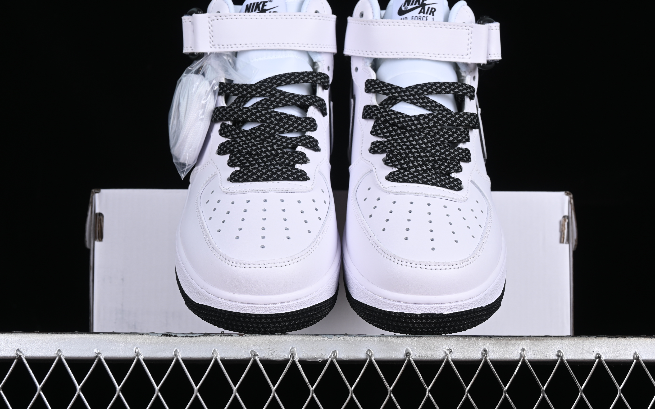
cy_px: 202
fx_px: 1374
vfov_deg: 16.9
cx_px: 329
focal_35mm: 77
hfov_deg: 26.8
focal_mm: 50
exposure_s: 1/80
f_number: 8
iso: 160
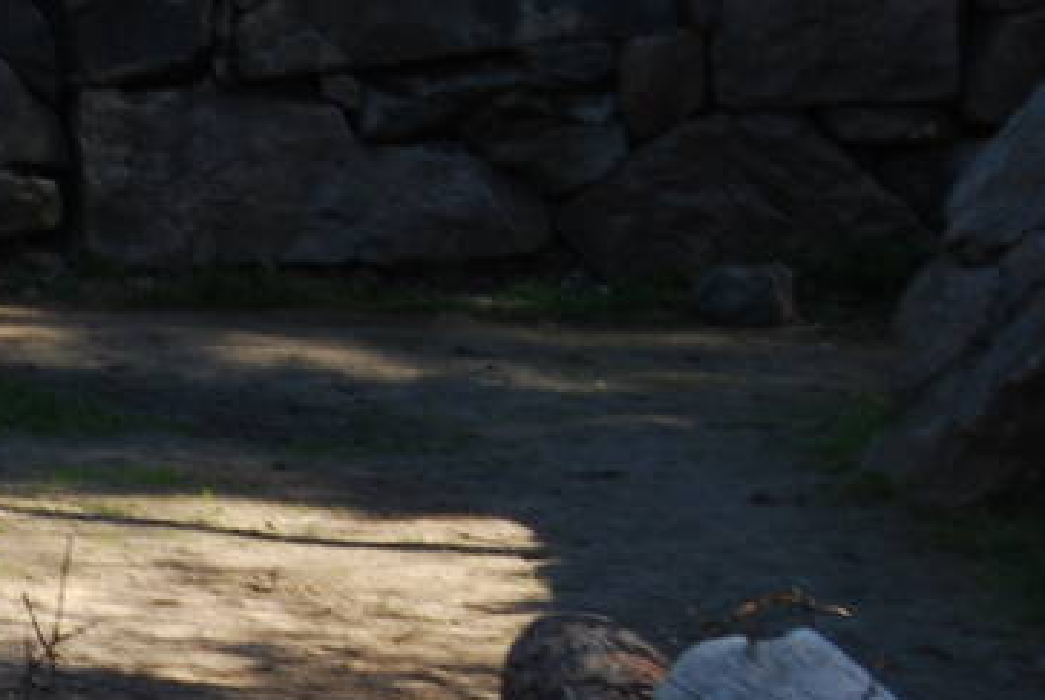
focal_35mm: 363
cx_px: -820
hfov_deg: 5.6
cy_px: 851
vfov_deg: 3.8
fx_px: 10556
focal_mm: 55
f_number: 5.6
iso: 100
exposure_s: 1/125
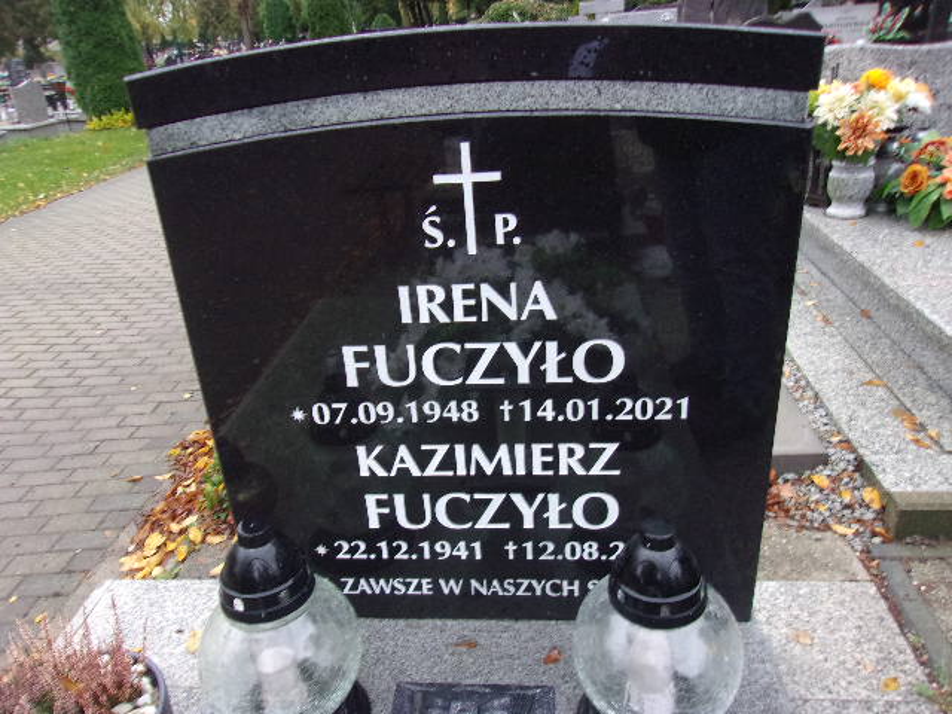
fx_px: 743
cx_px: 476
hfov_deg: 65.3
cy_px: 357
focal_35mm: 27
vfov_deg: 51.4
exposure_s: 1/34
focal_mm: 4.9
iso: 216
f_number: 3
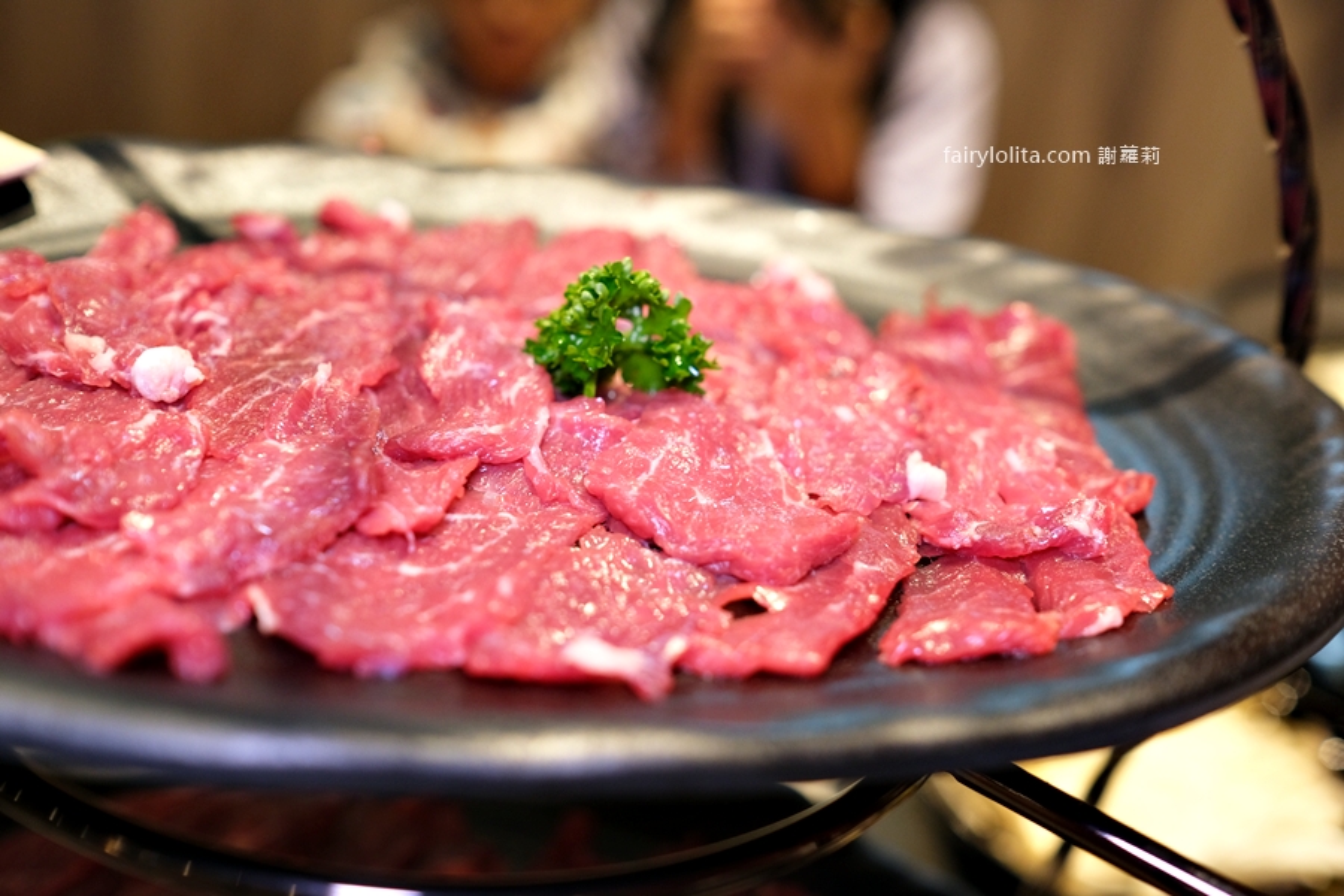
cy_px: 448
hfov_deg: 54.4
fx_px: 1307
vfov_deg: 37.9
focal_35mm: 35
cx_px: 672
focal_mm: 23
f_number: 2.8
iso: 1000
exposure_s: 1/60
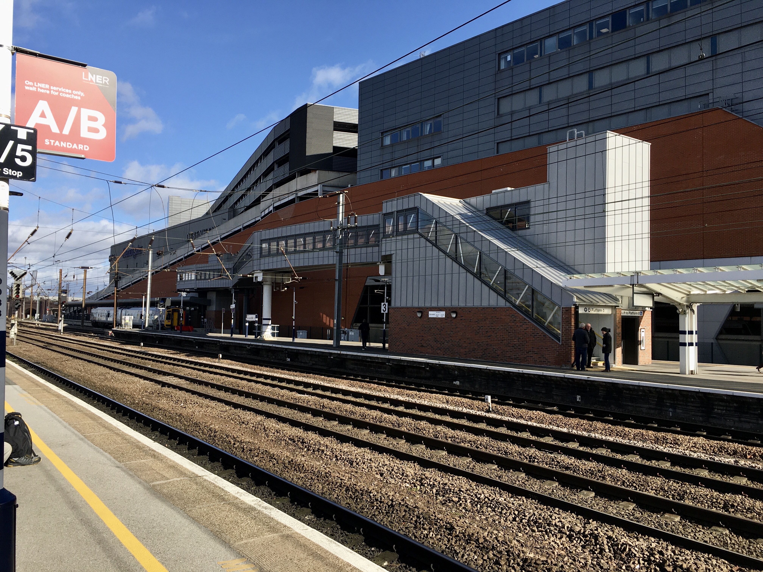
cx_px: 382
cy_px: 286
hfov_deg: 61.7
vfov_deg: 48.2
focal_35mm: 29
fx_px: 639
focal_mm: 4.15
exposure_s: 1/1083
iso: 25
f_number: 2.2
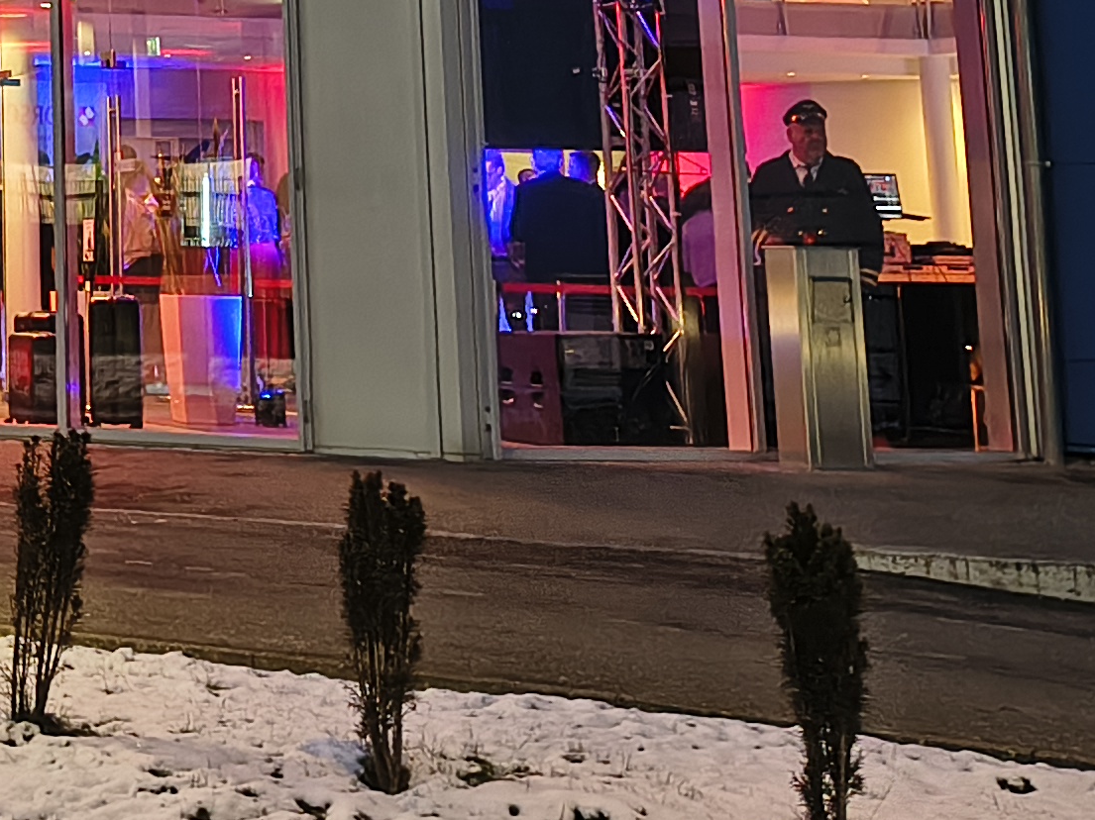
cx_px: -355
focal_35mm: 89
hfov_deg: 20.1
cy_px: -214
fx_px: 2814
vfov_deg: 15.8
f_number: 1.8
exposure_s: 1/50
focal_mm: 5.56
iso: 1284
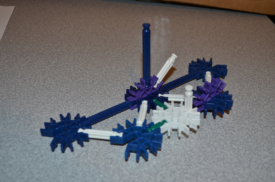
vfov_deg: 34.1
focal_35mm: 39
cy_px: 91
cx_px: 138
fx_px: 297
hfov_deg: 49.6
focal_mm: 26
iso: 200
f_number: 5.6
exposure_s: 1/30
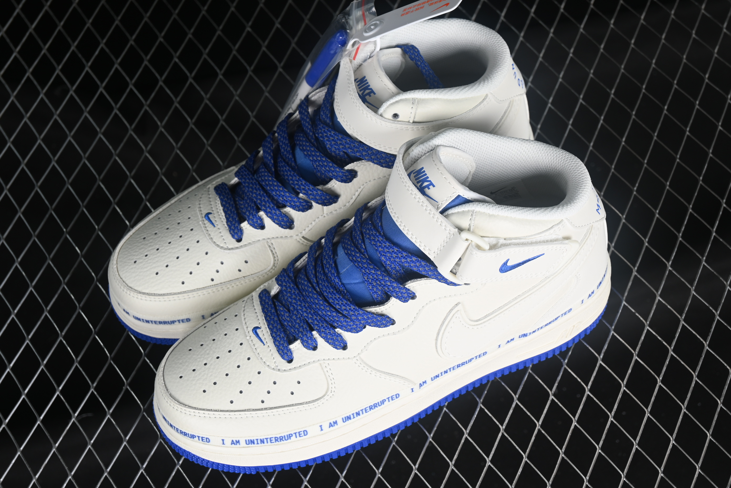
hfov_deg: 28.1
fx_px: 1462
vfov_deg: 18.9
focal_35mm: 72
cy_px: 244
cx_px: 366
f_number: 7.1
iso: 160
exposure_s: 1/80
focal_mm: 48
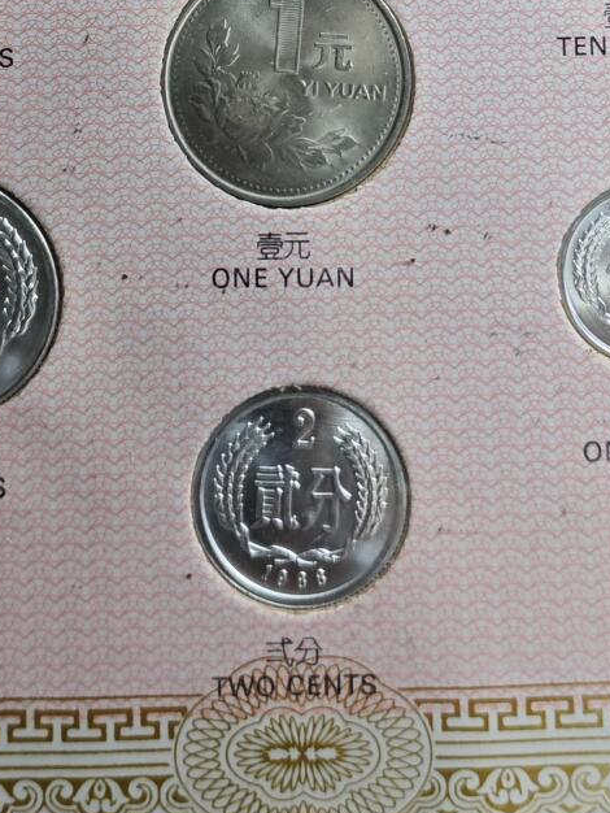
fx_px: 1620
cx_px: 296
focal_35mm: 69
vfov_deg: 26.1
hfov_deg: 21.3
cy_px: -66
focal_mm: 5.84
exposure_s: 1/84.8
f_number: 1.6
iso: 80
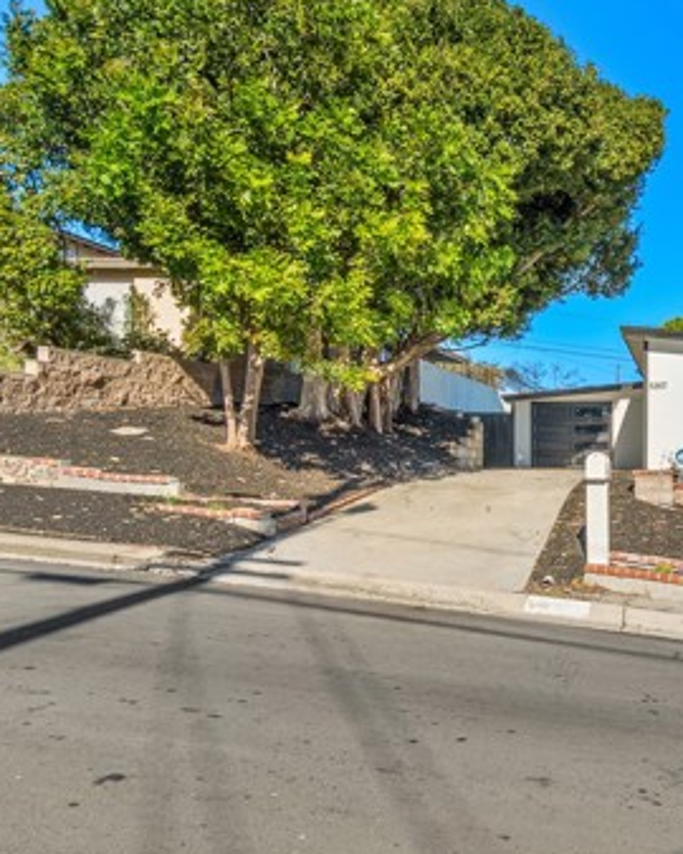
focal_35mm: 32
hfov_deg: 39.9
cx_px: 693
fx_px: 809
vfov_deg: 55.6
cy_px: 456
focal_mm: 12
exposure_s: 1/250
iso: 400
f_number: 8
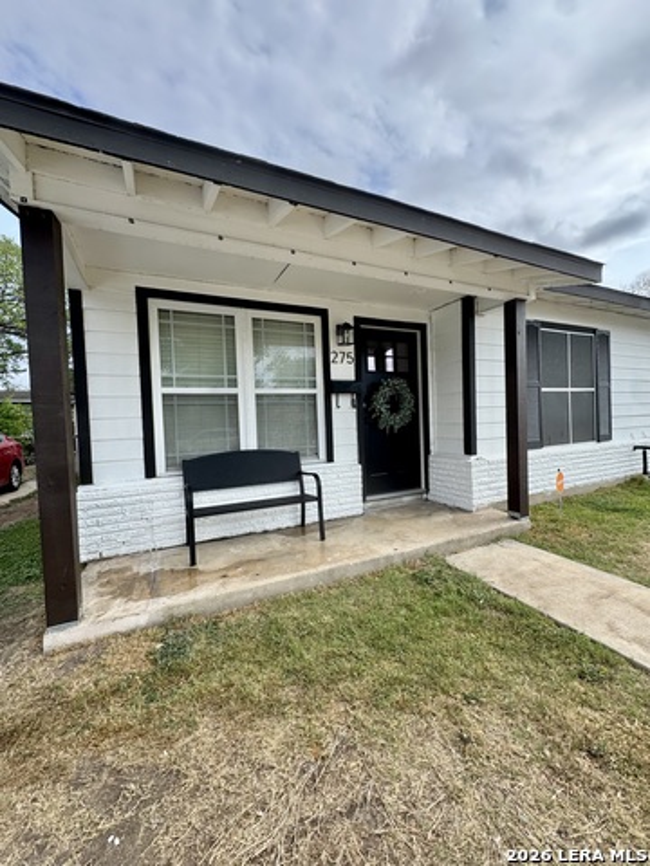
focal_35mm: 14
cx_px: 325
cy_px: 433
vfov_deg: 102.1
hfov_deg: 85.7
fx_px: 351
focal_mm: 2.22
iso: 50
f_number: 2.2
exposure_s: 1/968
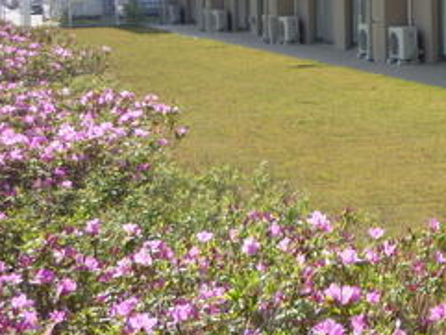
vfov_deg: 17.4
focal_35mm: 82
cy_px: -28
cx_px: 542
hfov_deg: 22.0
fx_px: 1057
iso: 80
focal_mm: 5.5
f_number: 2.8
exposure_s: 1/500
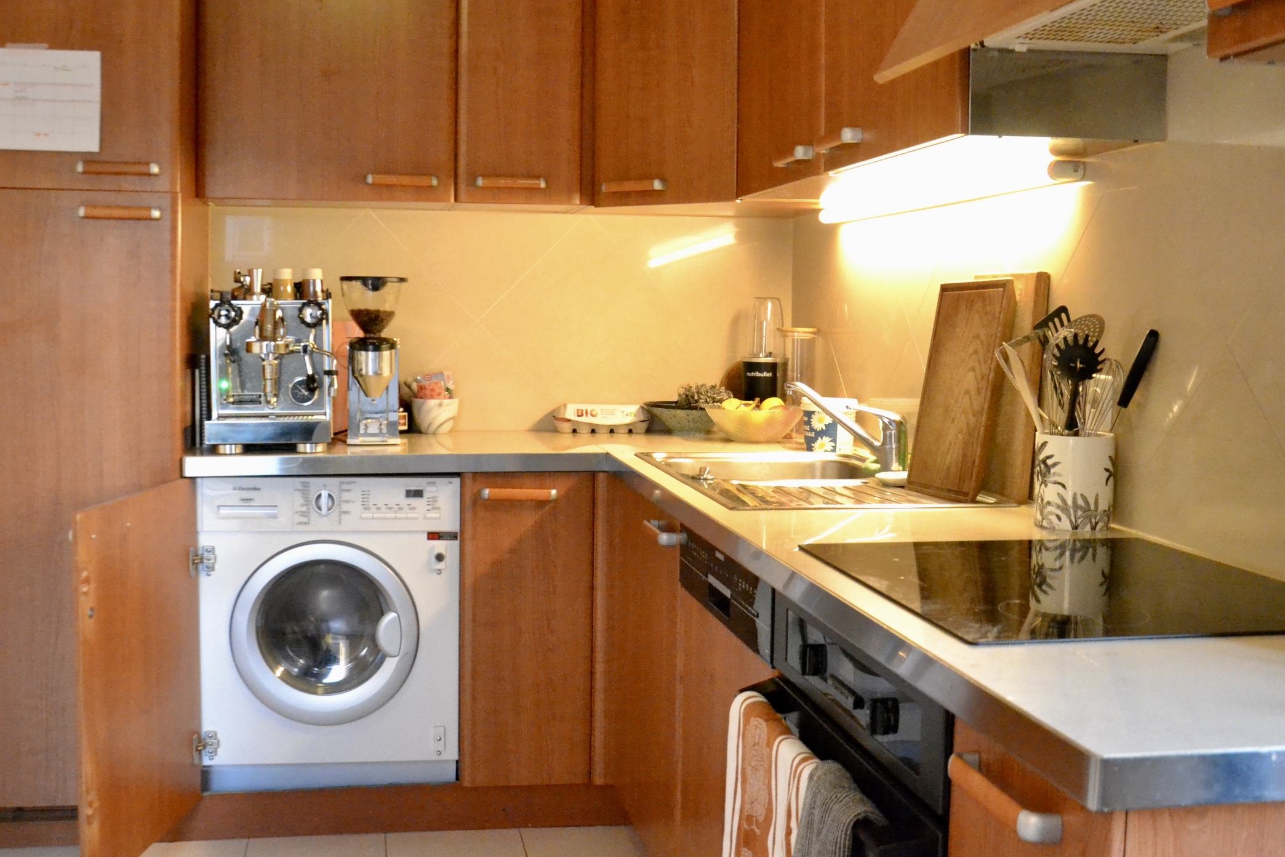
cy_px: 379
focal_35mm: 39
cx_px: 601
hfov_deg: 50.0
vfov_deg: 34.5
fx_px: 1378
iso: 6400
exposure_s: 1/160
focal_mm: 21
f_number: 3.8
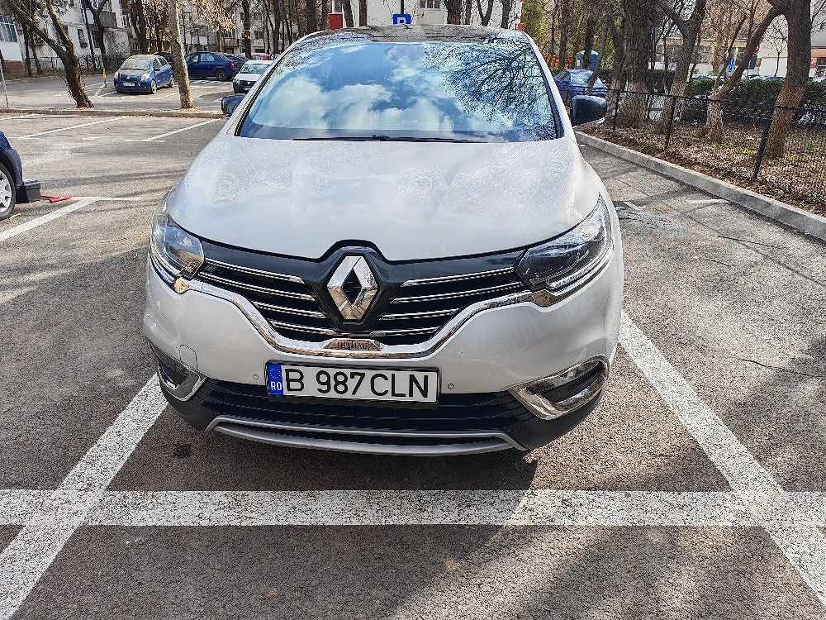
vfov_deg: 56.8
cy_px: 310
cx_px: 413
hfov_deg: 71.6
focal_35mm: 24
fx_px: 573
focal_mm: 6.12
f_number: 1.9
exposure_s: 1/435
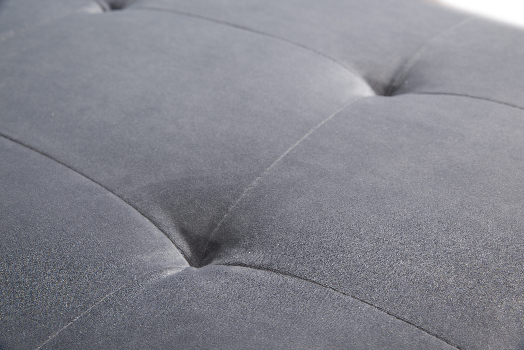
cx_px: 262
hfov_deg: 34.5
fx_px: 845
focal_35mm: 58
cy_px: 175
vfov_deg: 23.4
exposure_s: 1/125
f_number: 14
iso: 100
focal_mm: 58
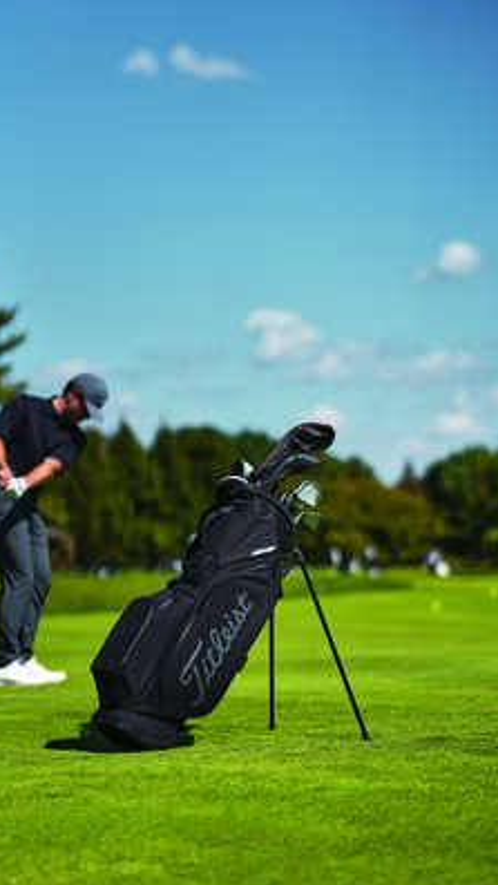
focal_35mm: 90
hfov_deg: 13.4
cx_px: 207
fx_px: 2111
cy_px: 445
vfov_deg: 23.7
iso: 100
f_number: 2
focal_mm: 85
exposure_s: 1/5000
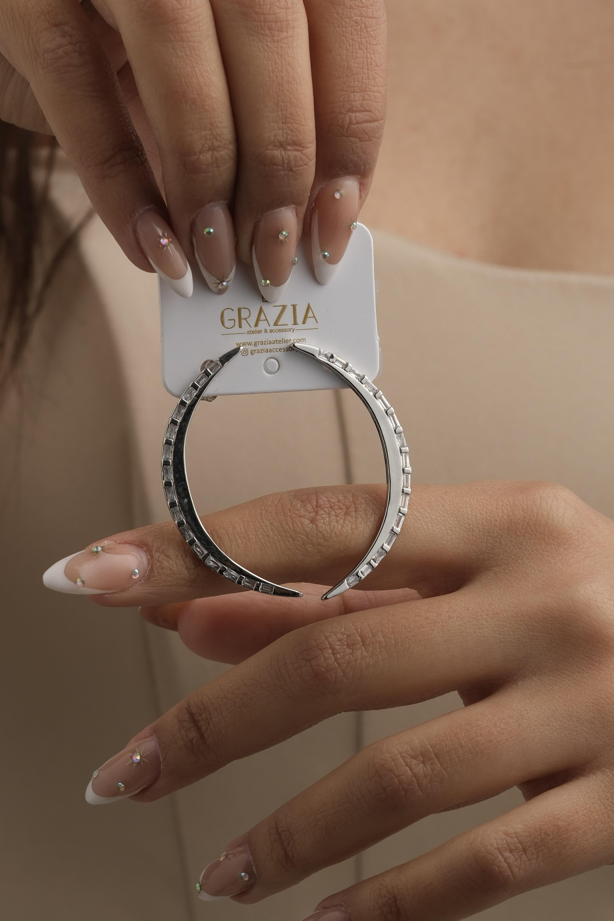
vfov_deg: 17.1
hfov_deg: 11.4
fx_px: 3070
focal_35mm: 120
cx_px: 307
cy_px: 460
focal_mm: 80
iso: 160
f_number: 9
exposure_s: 1/200
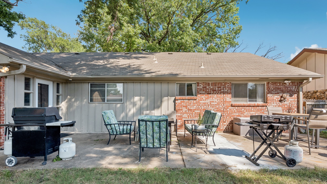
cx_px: 162
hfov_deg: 95.9
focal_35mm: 17
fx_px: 147
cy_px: 102
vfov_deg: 63.8
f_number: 13
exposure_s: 1/250
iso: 640
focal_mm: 16
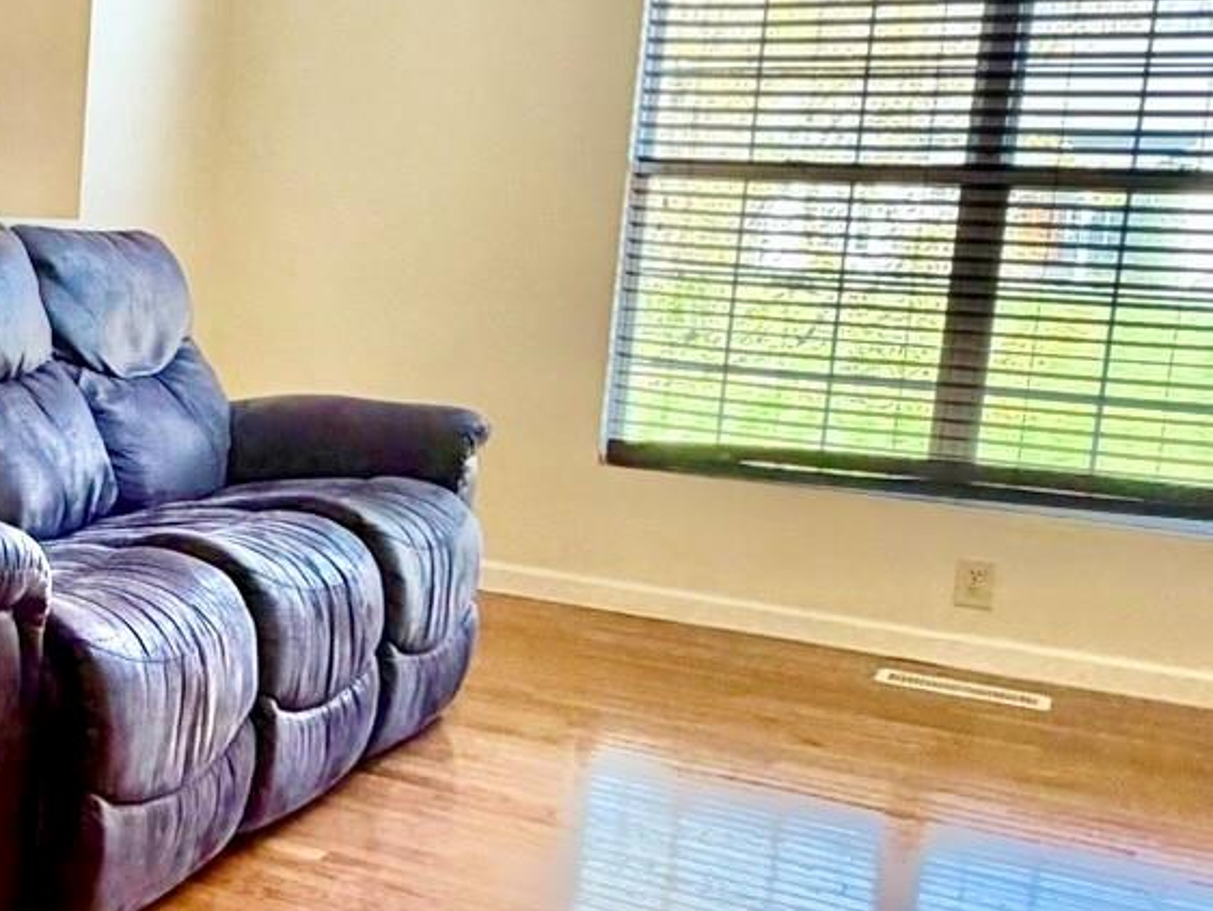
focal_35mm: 51
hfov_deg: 31.9
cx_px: -203
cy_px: 414
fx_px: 1788
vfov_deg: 28.6
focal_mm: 2.22
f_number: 2.2
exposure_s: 1/120
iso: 250
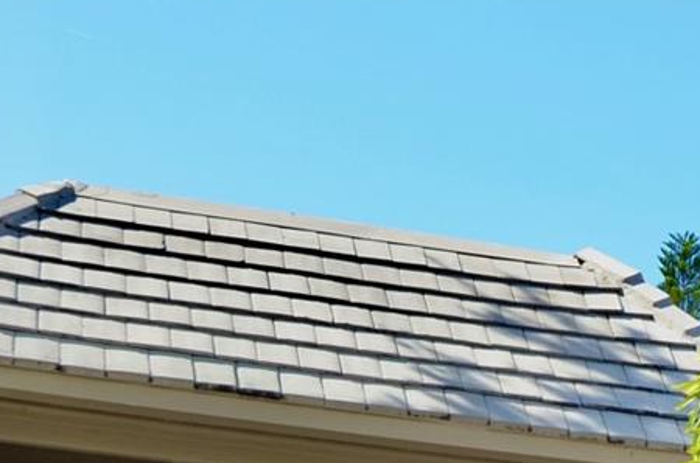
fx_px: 2484
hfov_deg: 15.5
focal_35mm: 128
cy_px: 802
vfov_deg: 10.1
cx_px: 834
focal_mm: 24
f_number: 8
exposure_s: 1/250
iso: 200
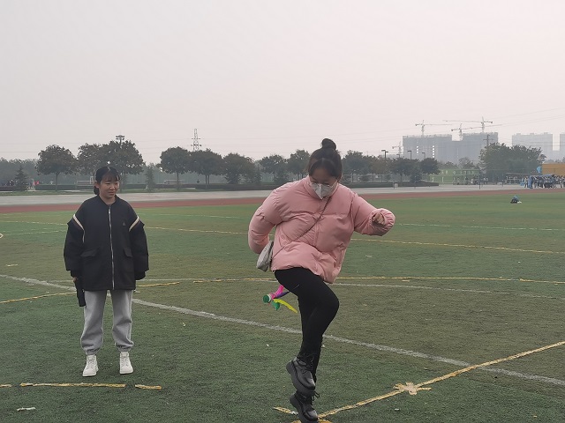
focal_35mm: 48
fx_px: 783
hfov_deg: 39.7
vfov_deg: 30.3
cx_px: 282
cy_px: 212
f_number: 1.8
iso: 50
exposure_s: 1/756
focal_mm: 5.58
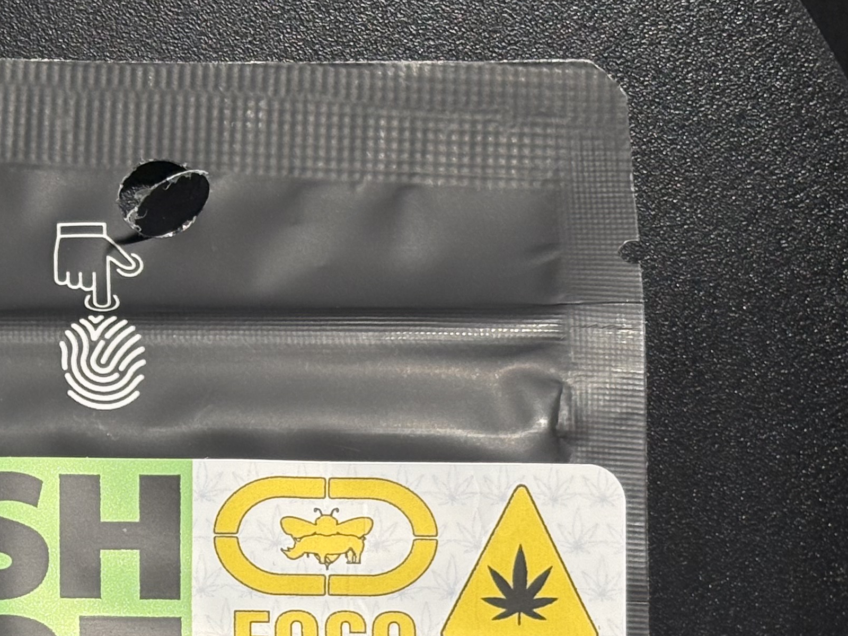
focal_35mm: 131
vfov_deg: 11.2
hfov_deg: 14.9
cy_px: 705
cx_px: 92
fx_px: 3209
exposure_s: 1/1754
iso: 32
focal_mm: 5.96
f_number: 1.6
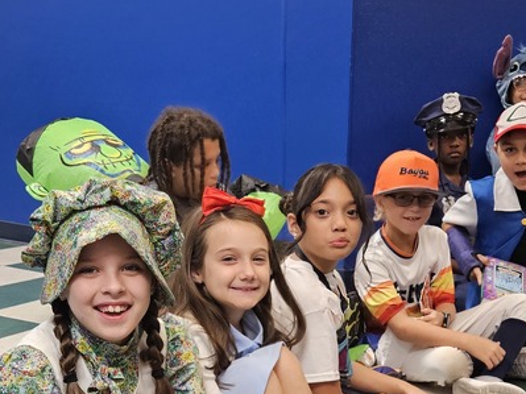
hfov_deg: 32.7
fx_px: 896
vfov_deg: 23.4
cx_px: 286
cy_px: 423
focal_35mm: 59
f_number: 1.8
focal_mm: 5.4
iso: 400
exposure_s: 1/120
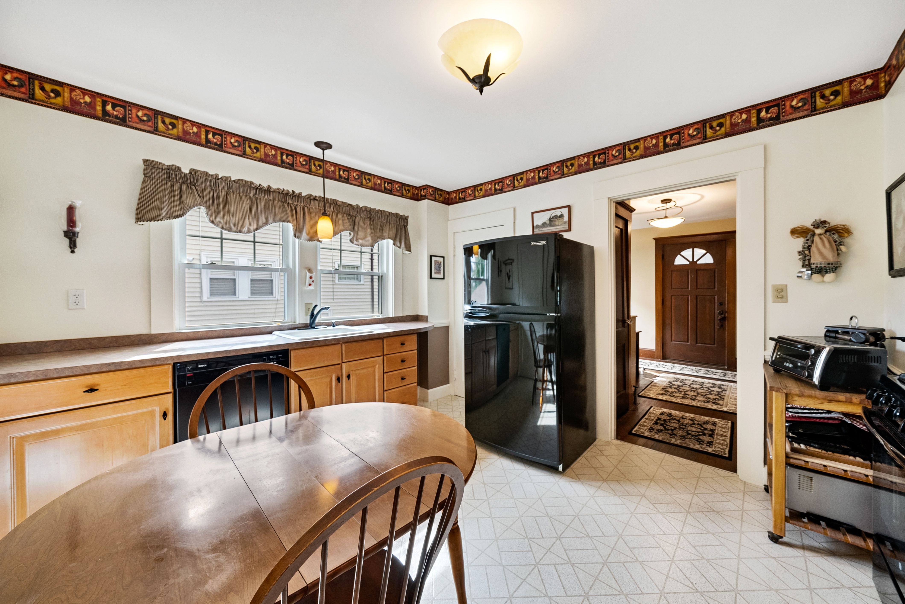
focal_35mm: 13
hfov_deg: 108.3
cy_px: 302
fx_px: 327
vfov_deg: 85.5
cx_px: 452
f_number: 8
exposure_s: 1/6
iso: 400
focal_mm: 13
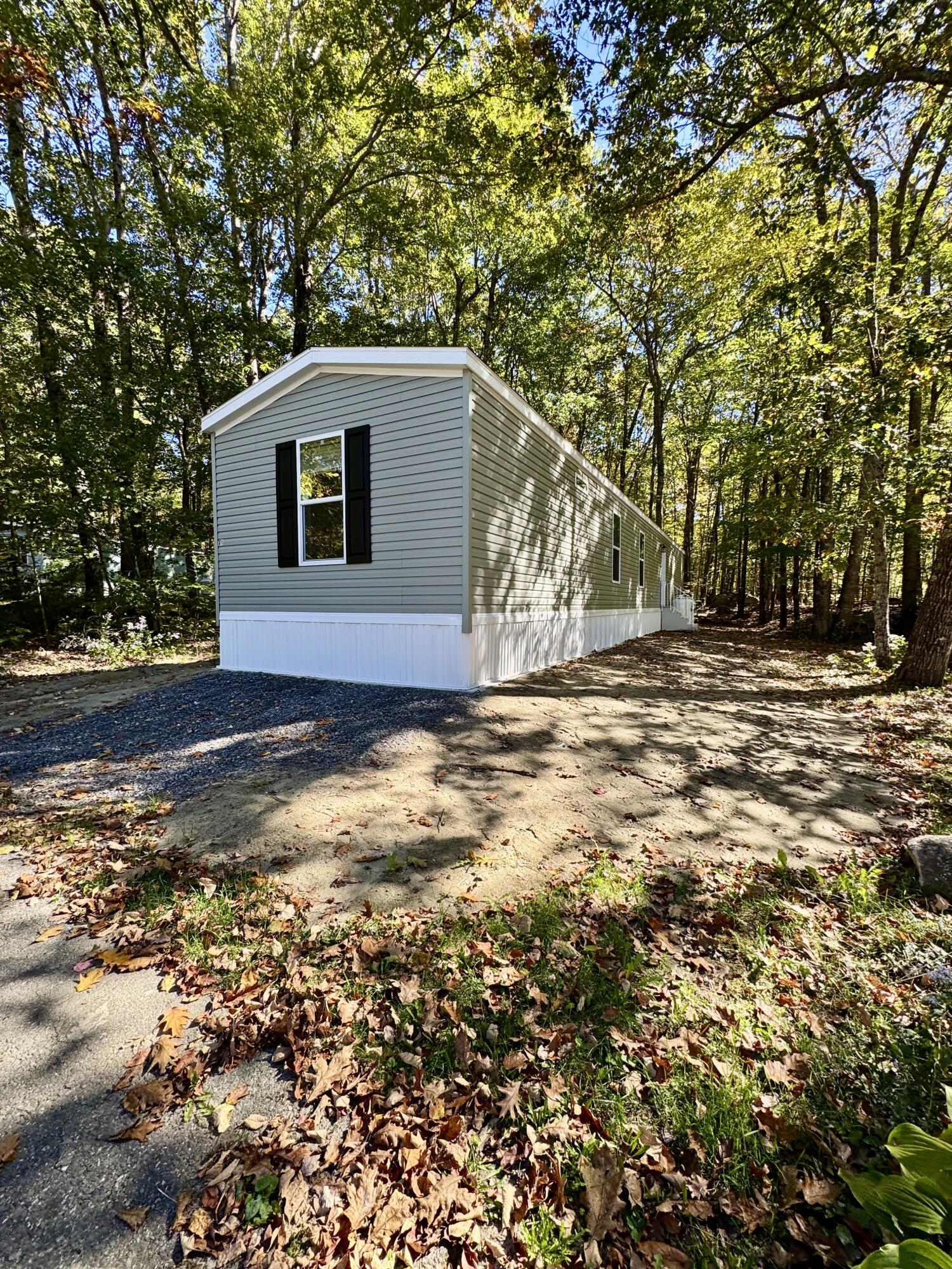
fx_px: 513
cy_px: 634
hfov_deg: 85.7
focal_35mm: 14
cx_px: 476
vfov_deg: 102.1
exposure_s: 1/312
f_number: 2.2
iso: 40
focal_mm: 2.22
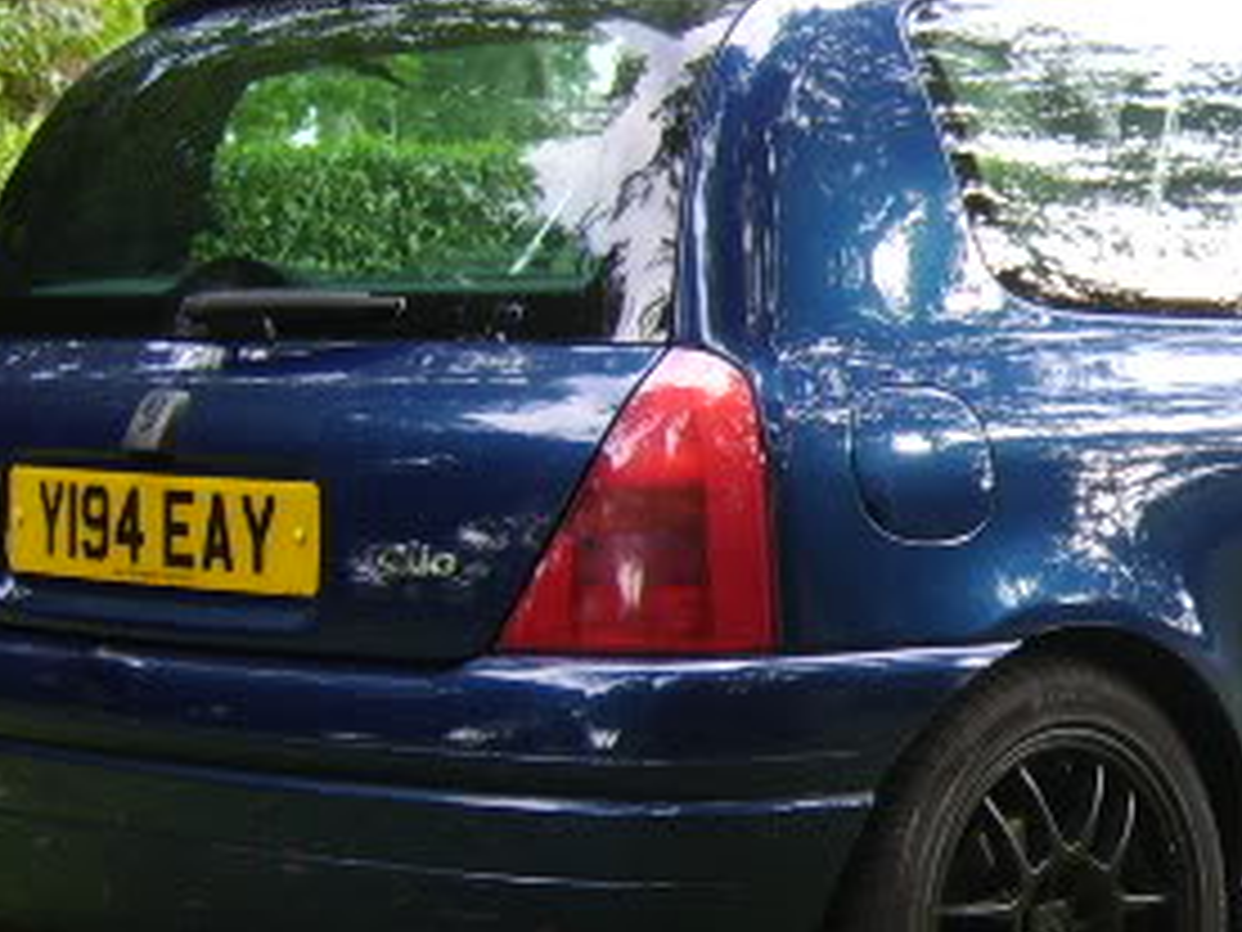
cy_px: 441
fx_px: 3157
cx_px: 1040
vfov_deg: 16.8
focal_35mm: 88
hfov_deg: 21.9
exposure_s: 1/36
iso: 71
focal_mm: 9.86
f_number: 2.7
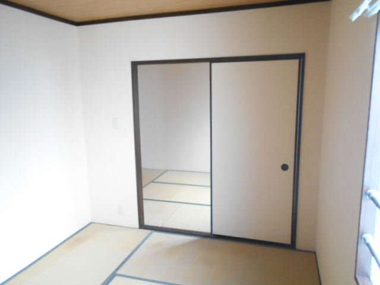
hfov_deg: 67.3
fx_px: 285
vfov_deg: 53.1
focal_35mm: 26
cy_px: 142
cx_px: 190
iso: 400
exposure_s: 1/15
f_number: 3.2
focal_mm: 4.6
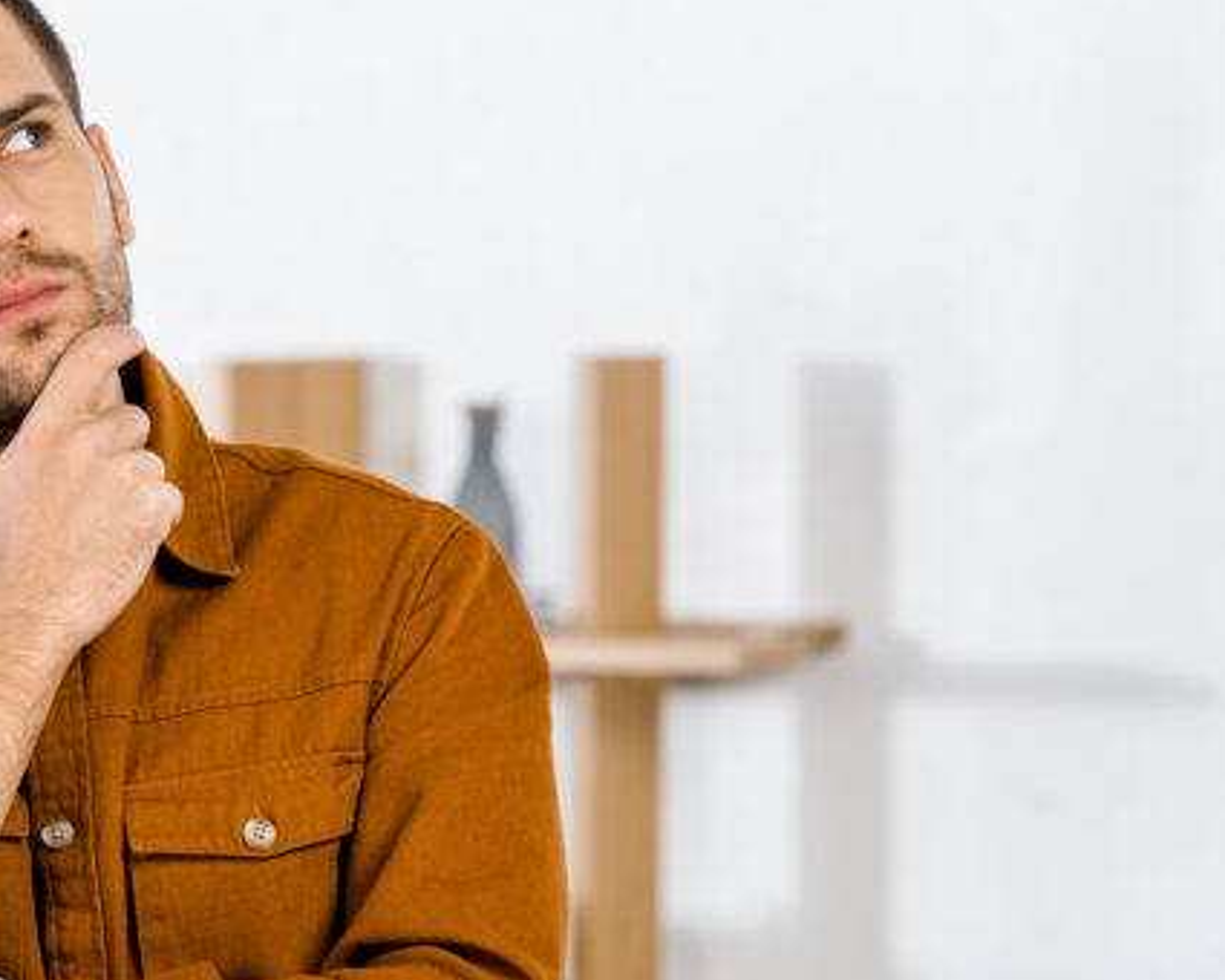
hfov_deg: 9.3
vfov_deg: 7.5
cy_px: 451
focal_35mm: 207
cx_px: 320
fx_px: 7505
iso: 125
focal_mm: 122
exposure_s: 1/160
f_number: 4
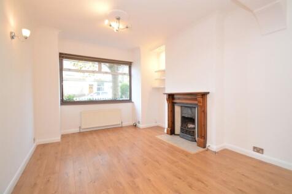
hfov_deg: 100.4
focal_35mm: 15
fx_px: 122
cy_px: 97
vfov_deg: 77.3
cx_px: 146
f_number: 4
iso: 400
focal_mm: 10
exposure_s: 1/60
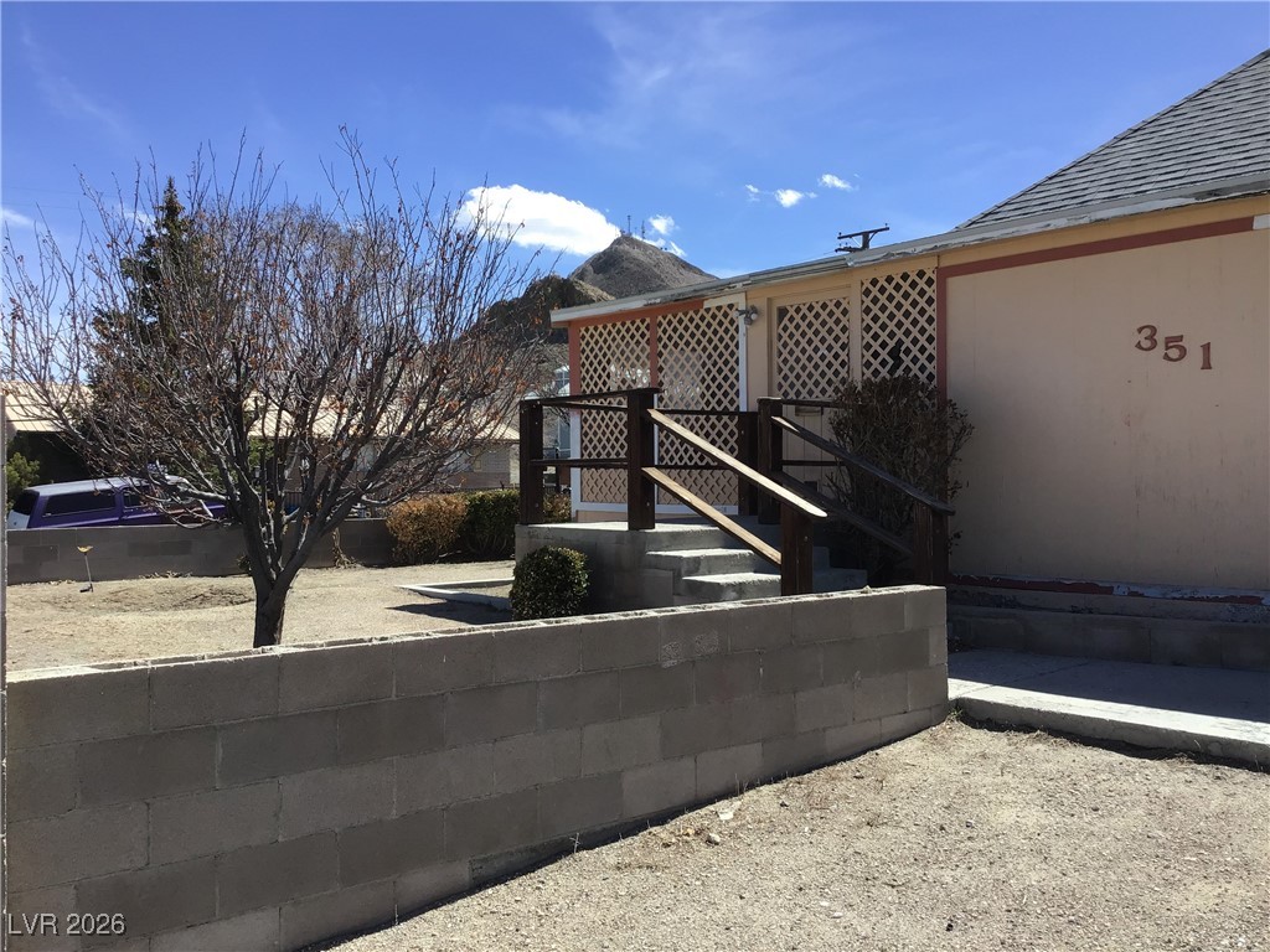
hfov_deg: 58.4
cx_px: 635
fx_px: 1137
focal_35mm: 31
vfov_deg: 45.4
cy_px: 476
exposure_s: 1/1006
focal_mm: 3.3
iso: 25
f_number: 2.4
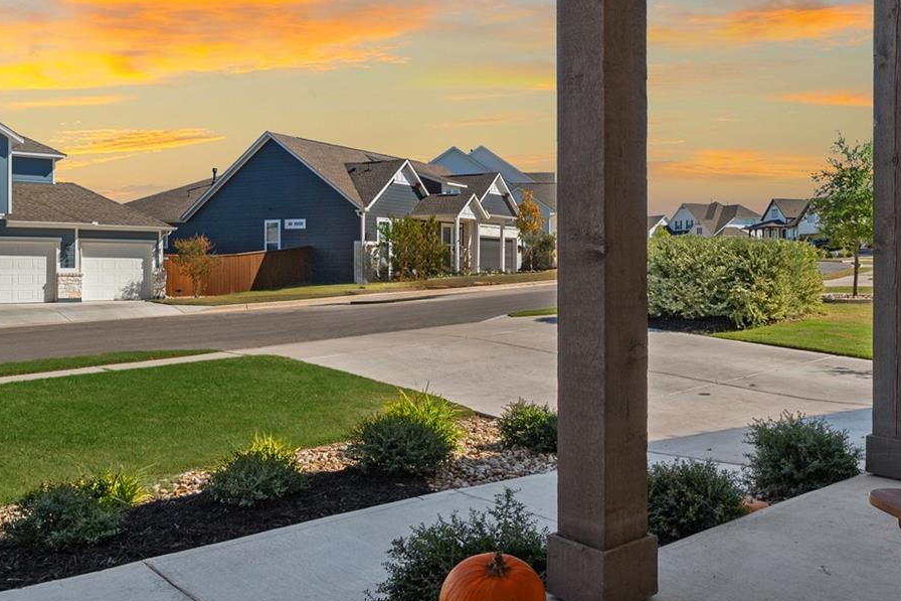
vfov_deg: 41.0
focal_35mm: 32
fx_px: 801
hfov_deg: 58.0
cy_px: 261
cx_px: 565
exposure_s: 1/50
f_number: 8
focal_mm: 14
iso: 250
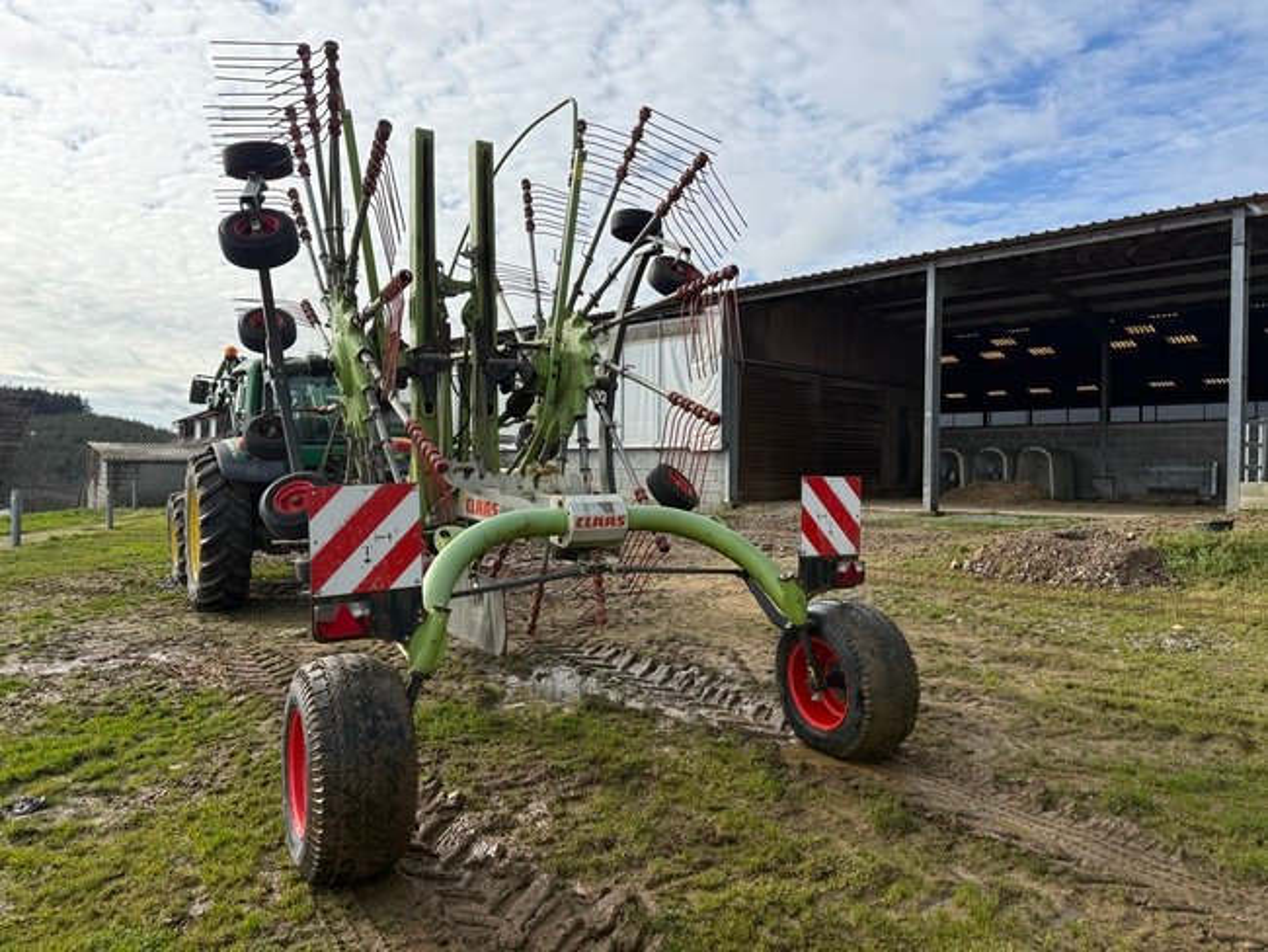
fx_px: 879
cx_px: 634
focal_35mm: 24
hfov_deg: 71.6
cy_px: 476
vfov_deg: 56.8
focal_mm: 6.76
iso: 100
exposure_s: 1/5714
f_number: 1.78
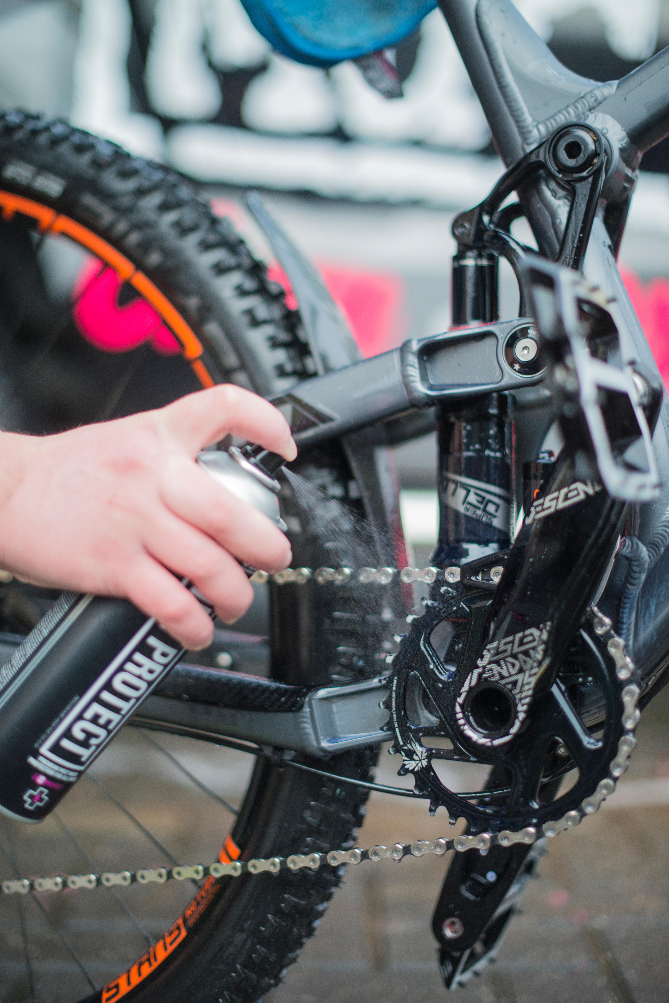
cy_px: 502
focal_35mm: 50
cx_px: 334
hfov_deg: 27.0
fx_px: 1393
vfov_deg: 39.6
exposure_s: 1/3200
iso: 640
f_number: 1.4
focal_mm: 50
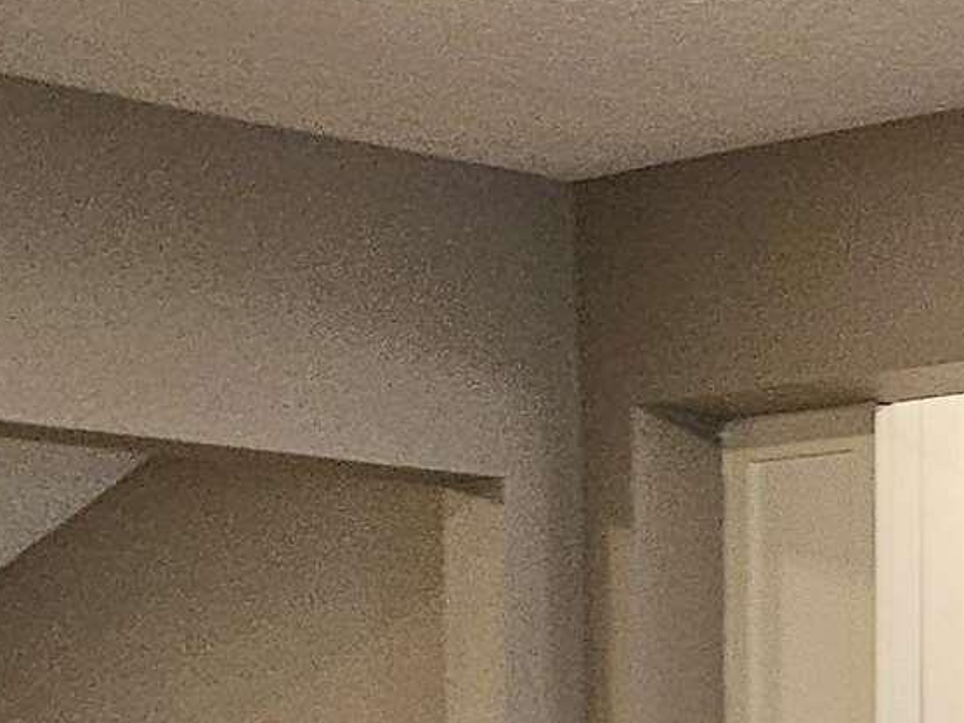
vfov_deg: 11.4
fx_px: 3537
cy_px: 919
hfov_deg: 11.4
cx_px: 2641
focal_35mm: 127
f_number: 1.8
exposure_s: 1/60
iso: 80
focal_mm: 5.4
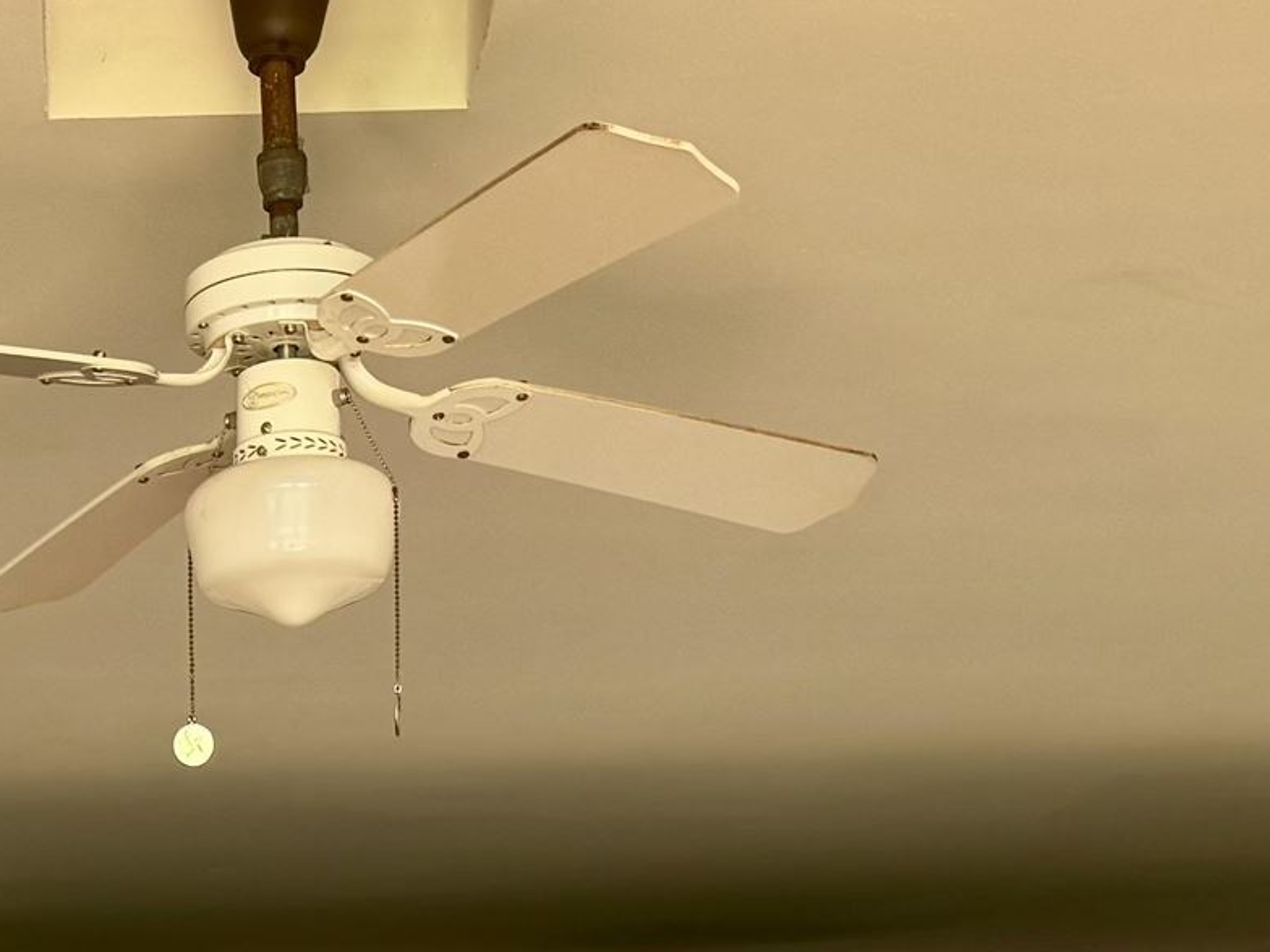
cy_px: 1679
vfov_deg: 14.1
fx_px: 3449
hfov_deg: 20.3
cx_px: 42
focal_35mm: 94
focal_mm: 6.76
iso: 50
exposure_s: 1/121
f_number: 1.78
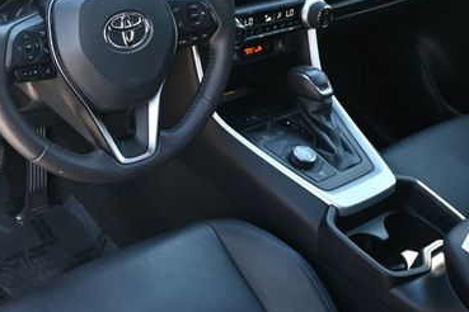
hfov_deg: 37.6
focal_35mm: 52
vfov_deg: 25.7
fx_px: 677
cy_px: 81
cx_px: 145
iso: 640
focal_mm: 20
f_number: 3.8
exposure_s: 1/125
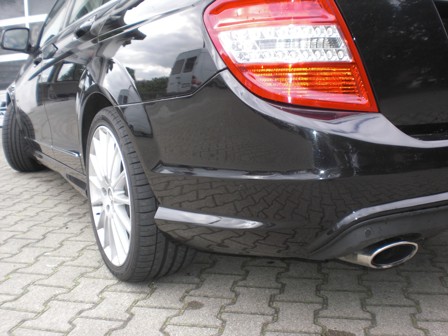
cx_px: 224
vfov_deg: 37.7
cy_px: 168
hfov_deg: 49.0
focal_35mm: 38
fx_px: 492
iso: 64
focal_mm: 6.3
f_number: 3.1
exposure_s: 1/125
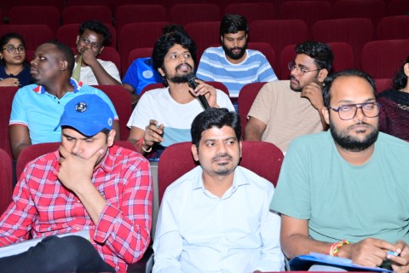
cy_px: 136
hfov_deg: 41.7
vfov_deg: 28.5
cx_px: 204
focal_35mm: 47
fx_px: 537
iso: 2000
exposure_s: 1/100
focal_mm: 31.5
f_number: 7.1
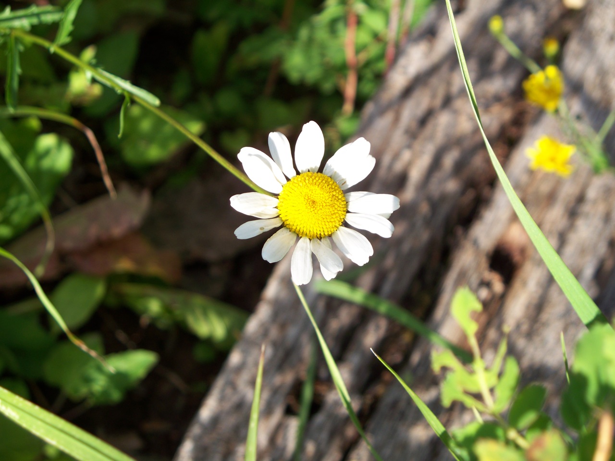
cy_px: 230
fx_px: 1404
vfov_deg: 18.7
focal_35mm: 79
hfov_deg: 24.7
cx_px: 308
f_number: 3.4
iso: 80
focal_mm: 16.86
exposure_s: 1/320
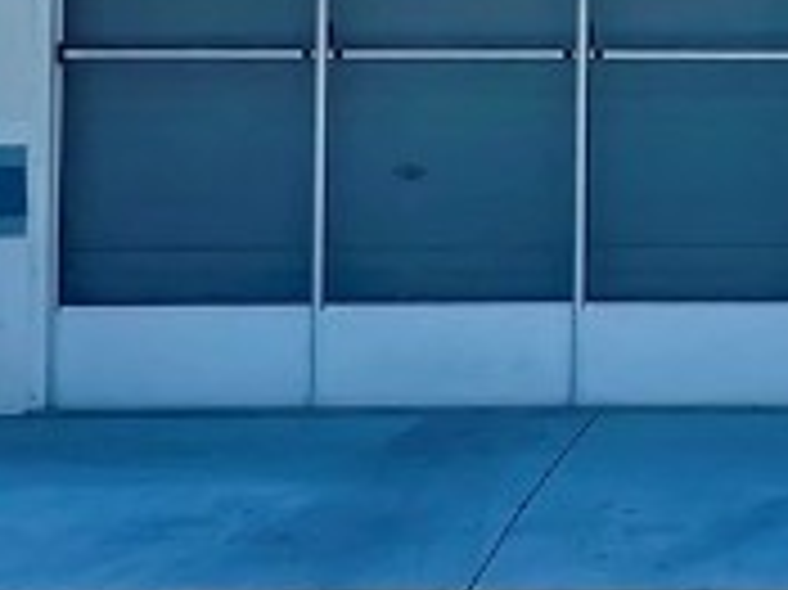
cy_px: 5
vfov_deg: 9.7
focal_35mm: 152
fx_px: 3458
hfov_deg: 12.4
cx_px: 1148
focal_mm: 5.1
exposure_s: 1/6579
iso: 32
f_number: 1.6
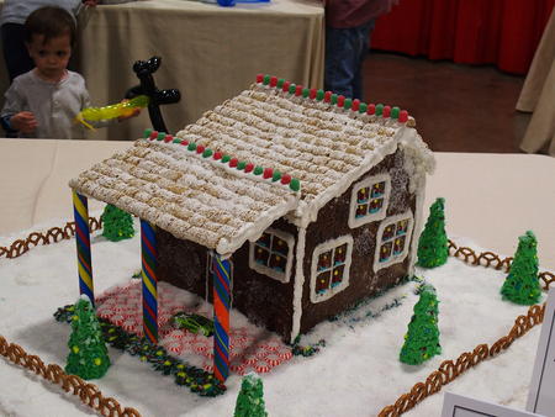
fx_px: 914
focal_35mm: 57
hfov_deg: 33.8
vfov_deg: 25.7
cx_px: 278
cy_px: 208
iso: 320
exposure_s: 1/50
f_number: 2.8
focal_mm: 12
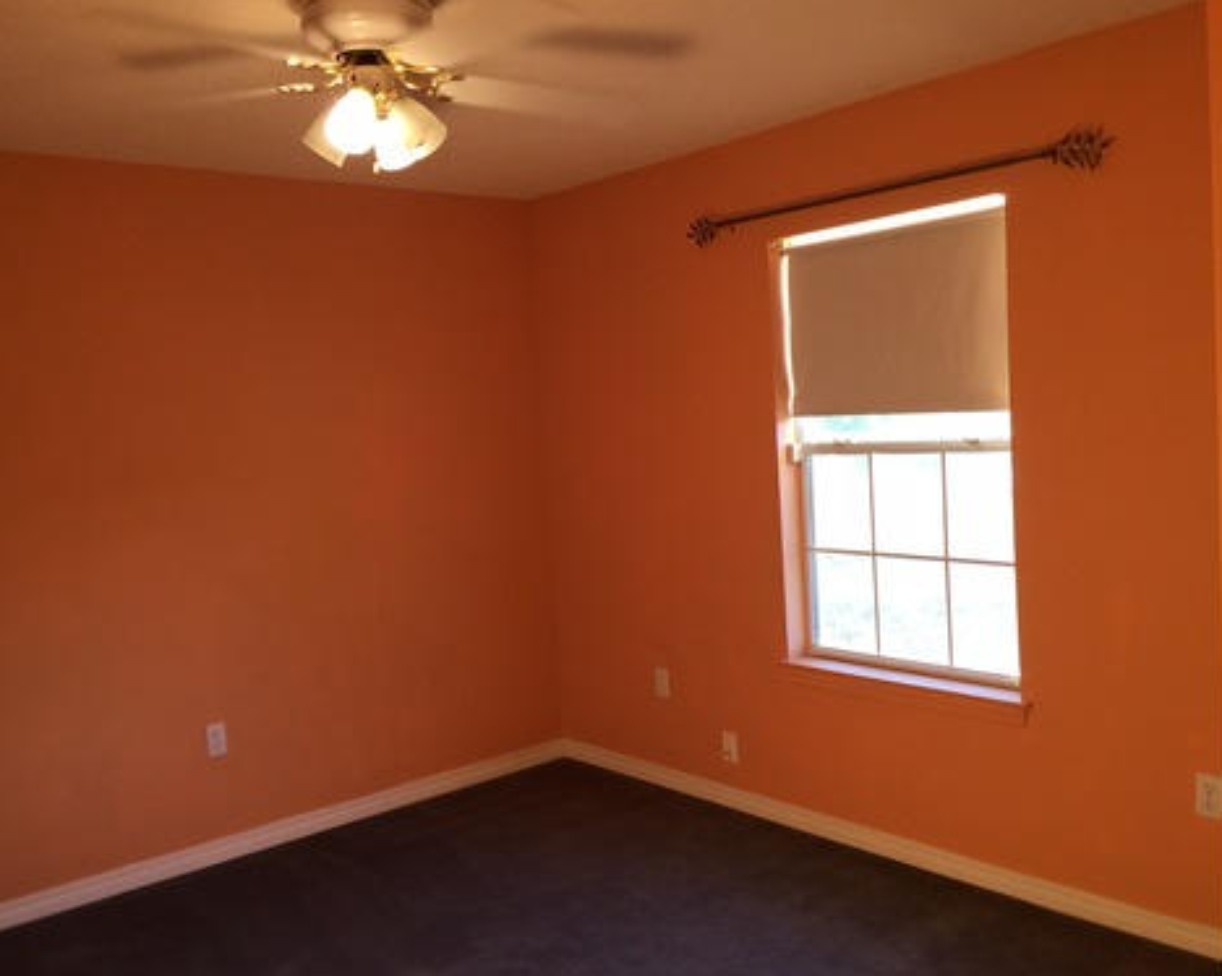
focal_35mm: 31
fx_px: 1121
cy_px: 498
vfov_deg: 47.1
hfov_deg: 57.1
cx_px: 561
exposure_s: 1/30
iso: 32
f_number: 2.2
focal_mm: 4.15
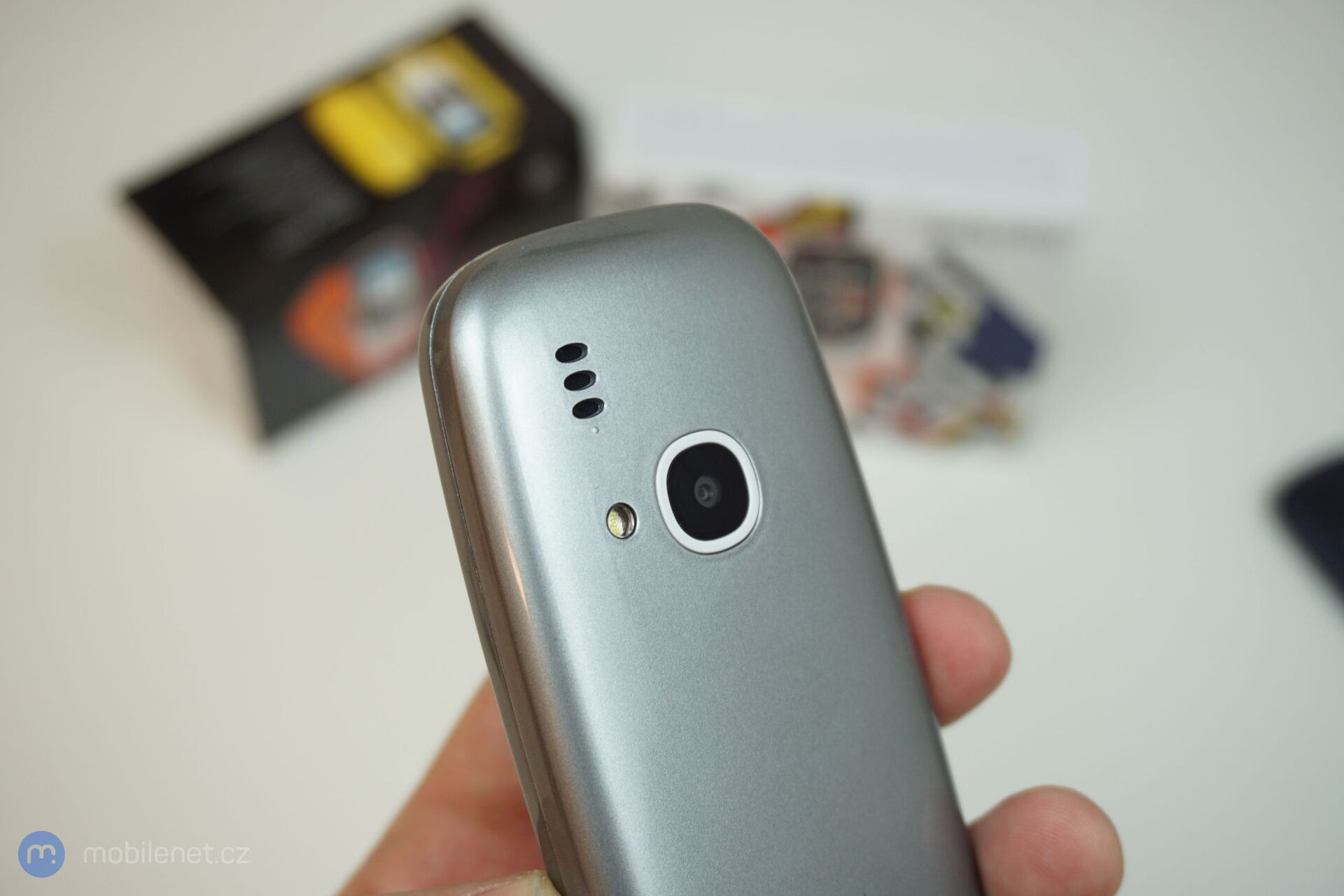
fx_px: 1680
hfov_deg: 43.6
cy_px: 448
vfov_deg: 29.9
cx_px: 672
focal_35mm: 45
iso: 250
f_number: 5
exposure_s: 1/60
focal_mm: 30
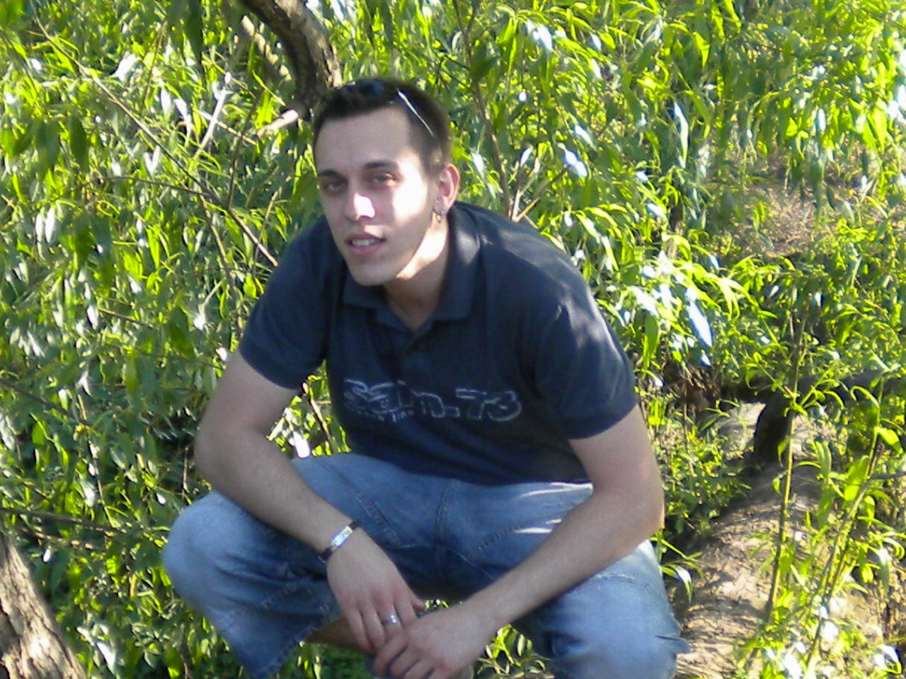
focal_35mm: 41
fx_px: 1073
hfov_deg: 45.8
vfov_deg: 35.1
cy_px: 340
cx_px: 453
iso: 80
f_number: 3.5
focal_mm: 7.4
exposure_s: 1/80.3
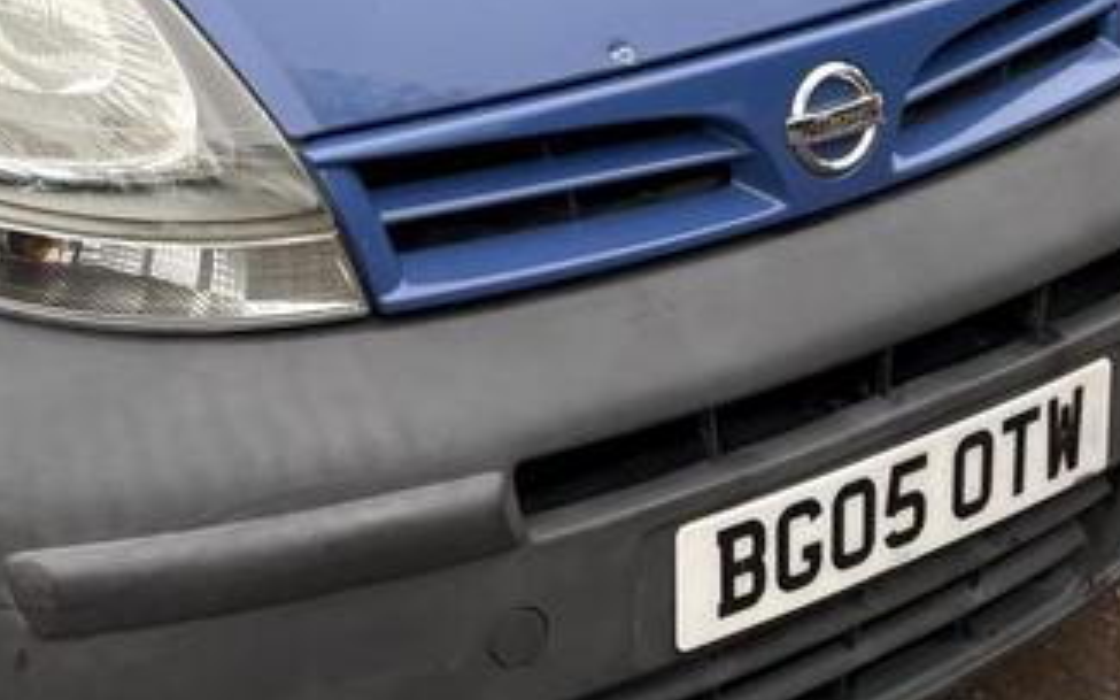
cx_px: 124
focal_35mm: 76
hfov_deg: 26.3
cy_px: -97
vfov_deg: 16.6
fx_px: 2319
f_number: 1.6
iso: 40
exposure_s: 1/296
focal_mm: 5.96
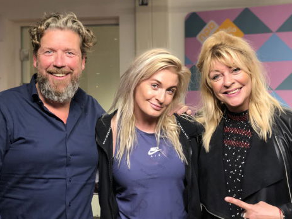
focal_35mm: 53
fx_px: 447
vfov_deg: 27.5
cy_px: 109
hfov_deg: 36.2
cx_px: 147
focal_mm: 6
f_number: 2.4
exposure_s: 1/50
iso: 125
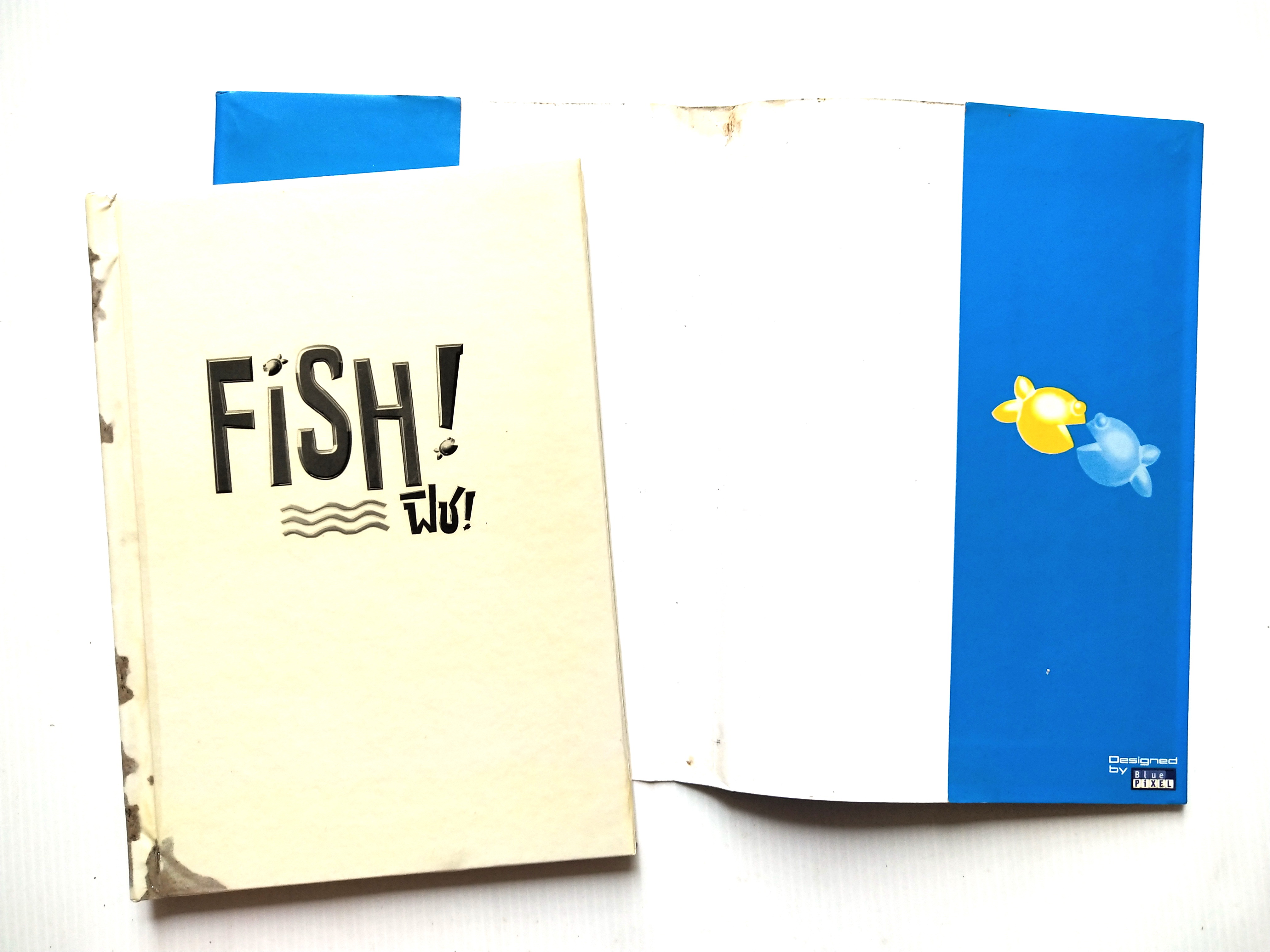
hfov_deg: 60.0
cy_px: 476
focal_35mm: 30
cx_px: 635
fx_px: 1101
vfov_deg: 46.8
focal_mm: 3.95
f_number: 1.8
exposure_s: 1/106
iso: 51
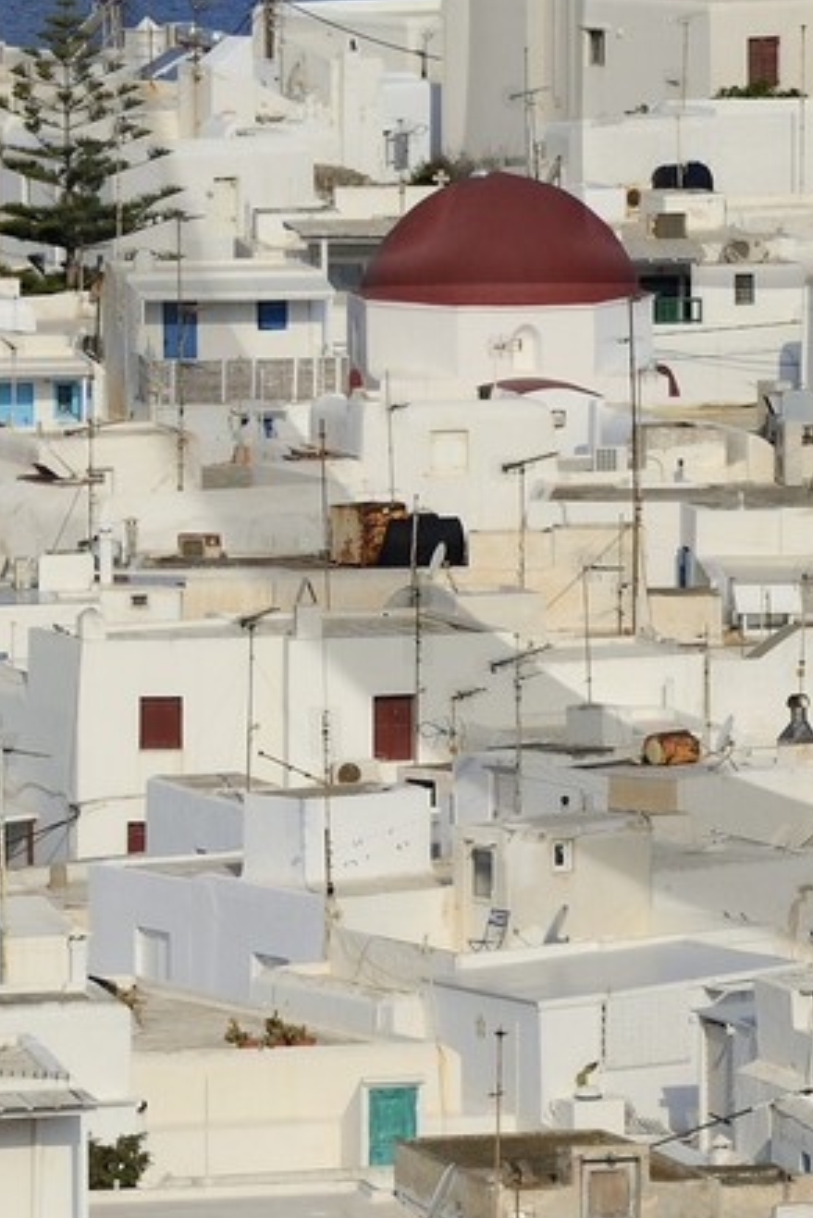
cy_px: -166
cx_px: 1124
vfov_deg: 4.3
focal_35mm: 473
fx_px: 16009
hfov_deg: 2.9
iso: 200
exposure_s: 1/3200
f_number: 6.3
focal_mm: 130
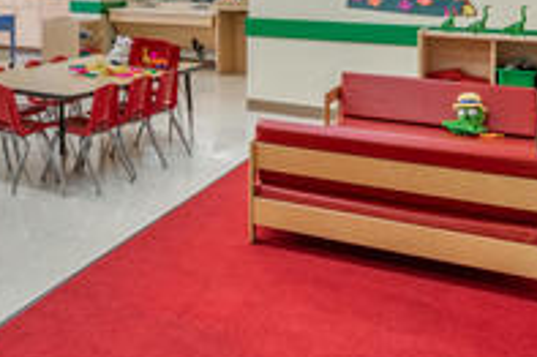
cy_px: 23
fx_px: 656
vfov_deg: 29.0
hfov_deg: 36.7
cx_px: -70
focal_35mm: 44
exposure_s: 1/20
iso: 200
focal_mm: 14
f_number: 9
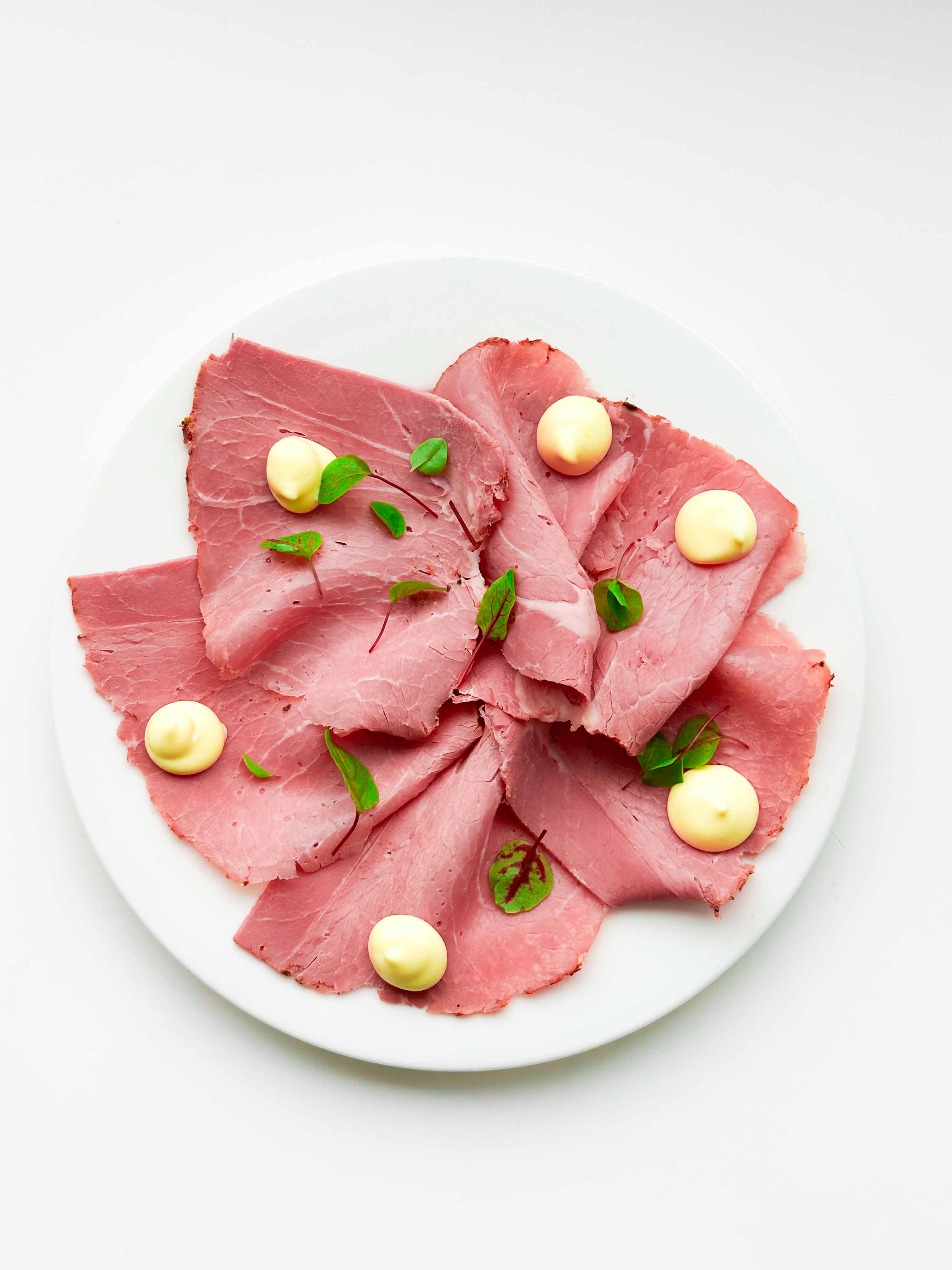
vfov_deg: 39.7
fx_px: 1760
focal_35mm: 48
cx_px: 476
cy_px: 635
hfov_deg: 30.3
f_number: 1.8
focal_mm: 6.86
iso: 64
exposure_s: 1/580
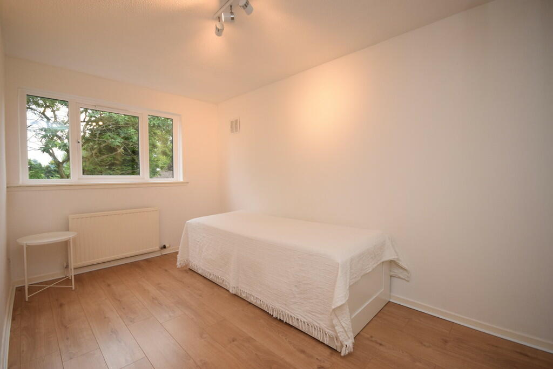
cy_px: 184
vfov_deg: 77.4
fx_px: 231
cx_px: 276
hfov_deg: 100.4
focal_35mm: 15
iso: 800
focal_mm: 10
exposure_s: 1/100
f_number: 5
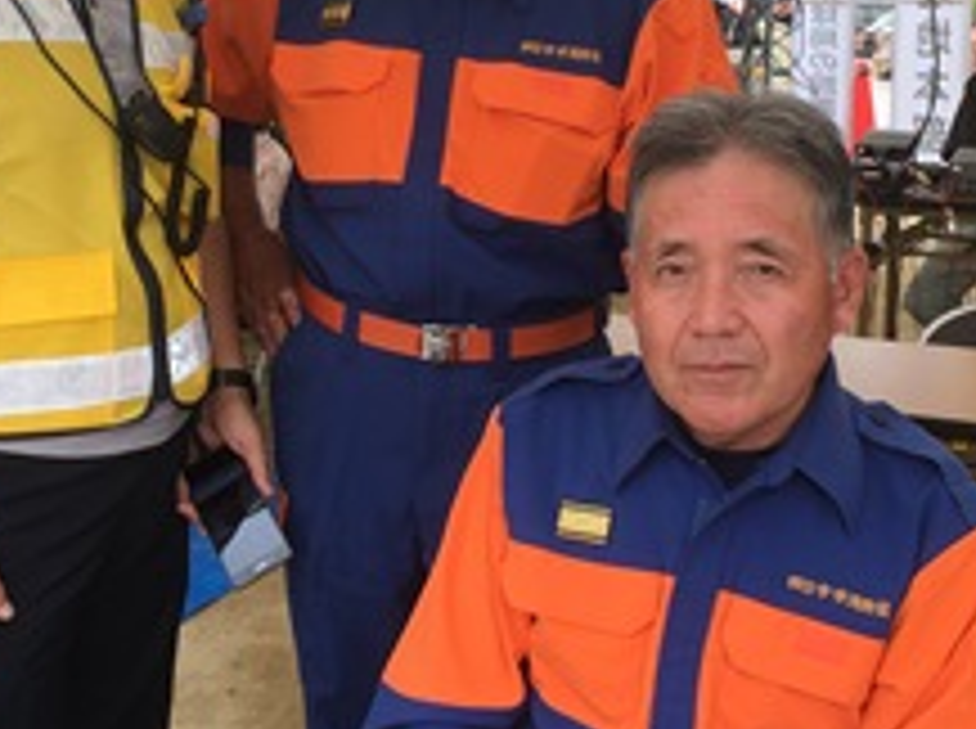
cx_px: 441
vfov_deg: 24.2
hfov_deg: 32.2
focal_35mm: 60
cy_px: 212
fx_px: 1689
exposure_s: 1/359
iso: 25
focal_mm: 4.15
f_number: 2.2
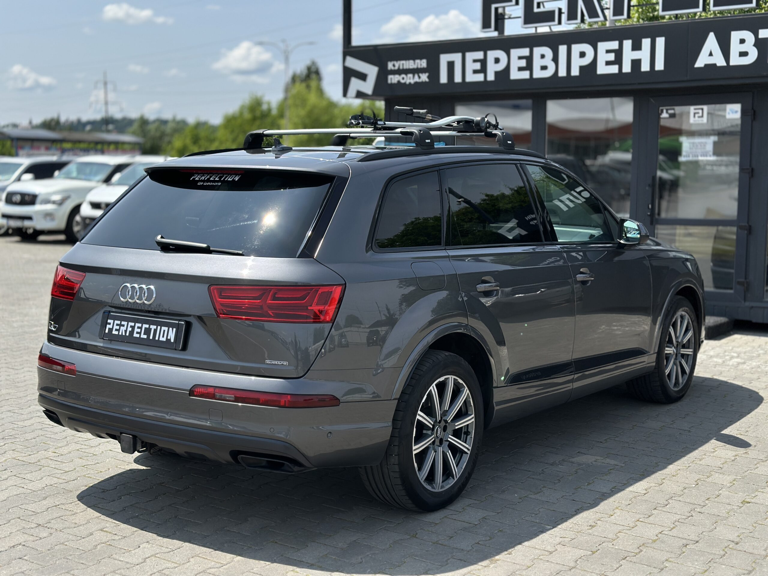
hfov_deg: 39.7
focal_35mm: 48
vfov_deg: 30.3
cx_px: 384
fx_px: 1065
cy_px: 288
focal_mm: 6.86
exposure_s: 1/4785
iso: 100
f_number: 1.78
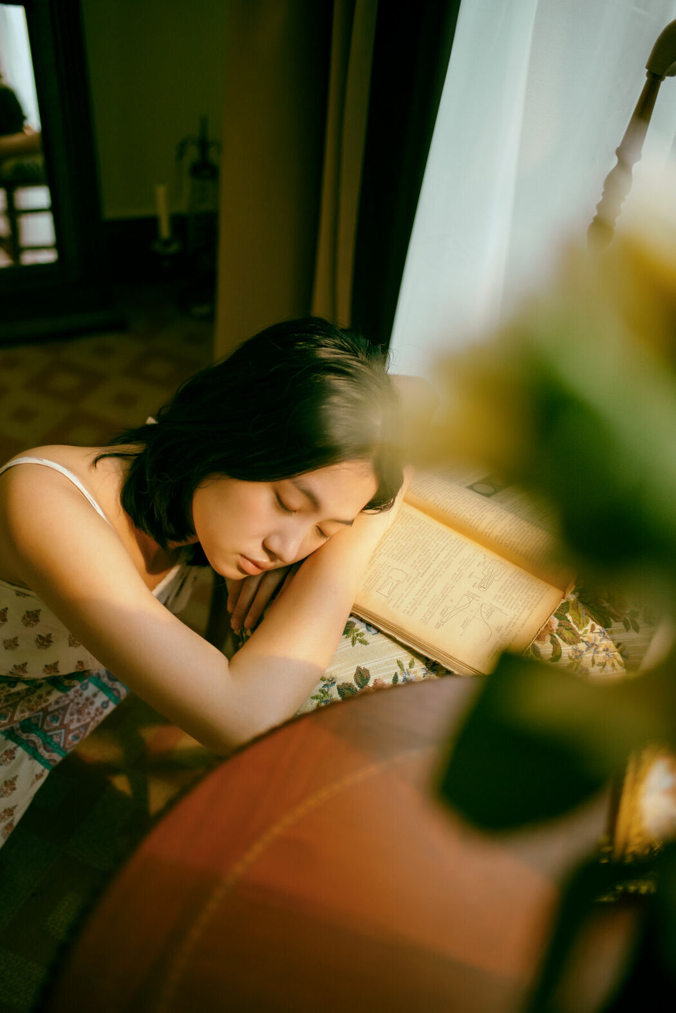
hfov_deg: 37.9
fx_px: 985
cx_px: 338
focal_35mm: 35
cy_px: 506
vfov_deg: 54.4
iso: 800
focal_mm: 35
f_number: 1.8
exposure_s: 1/640
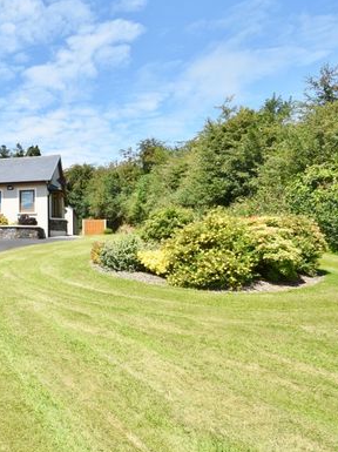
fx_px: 352
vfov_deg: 65.2
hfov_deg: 39.7
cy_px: 203
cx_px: -50
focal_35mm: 27
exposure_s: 1/500
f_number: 8
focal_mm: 10
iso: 220
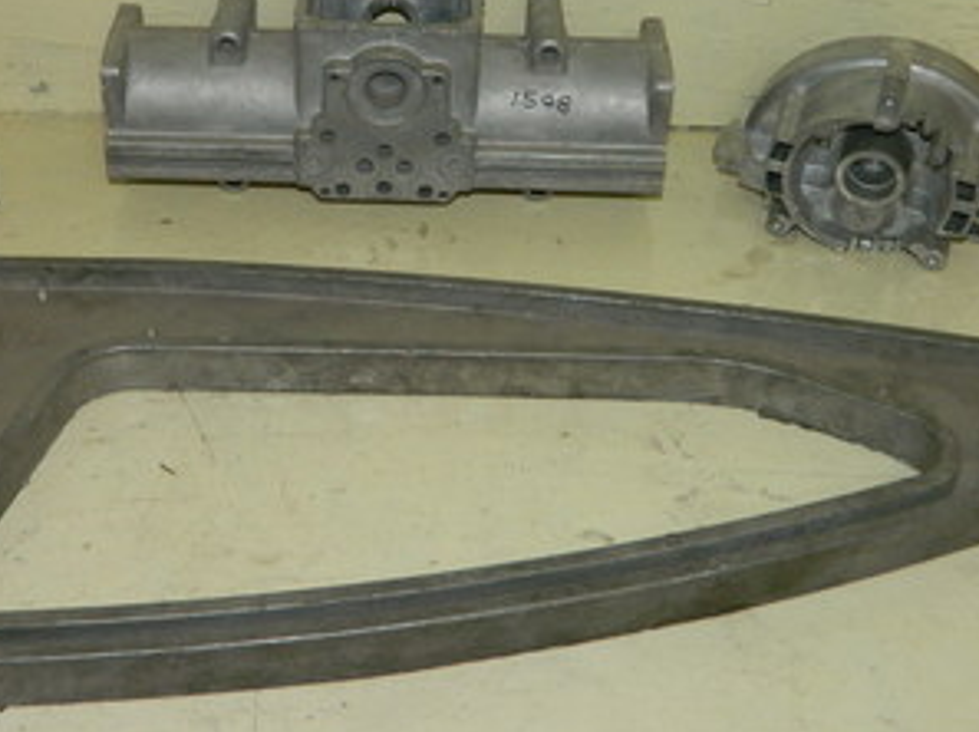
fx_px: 1667
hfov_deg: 32.6
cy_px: 256
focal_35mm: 59
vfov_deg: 24.7
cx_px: 379
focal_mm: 6.2
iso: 200
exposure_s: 1/30
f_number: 3.3
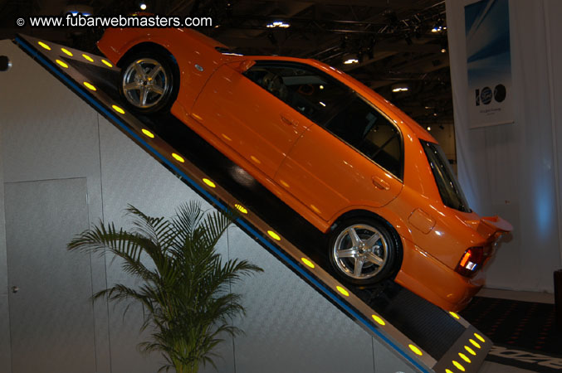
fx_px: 819
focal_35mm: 52
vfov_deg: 25.7
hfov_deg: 37.9
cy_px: 186
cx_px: 281
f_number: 5
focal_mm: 35
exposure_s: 1/60
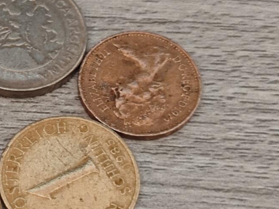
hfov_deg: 12.3
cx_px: 16
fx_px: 1282
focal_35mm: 159
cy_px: 92
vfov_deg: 9.3
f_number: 1.9
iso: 640
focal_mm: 8.7
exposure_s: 1/41
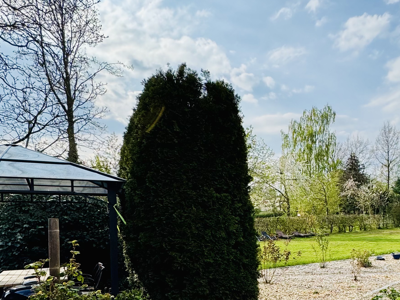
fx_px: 370
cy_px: 234
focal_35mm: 32
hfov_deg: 52.7
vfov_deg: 42.4
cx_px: 326
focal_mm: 2.22
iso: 50
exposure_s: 1/1976
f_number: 2.2
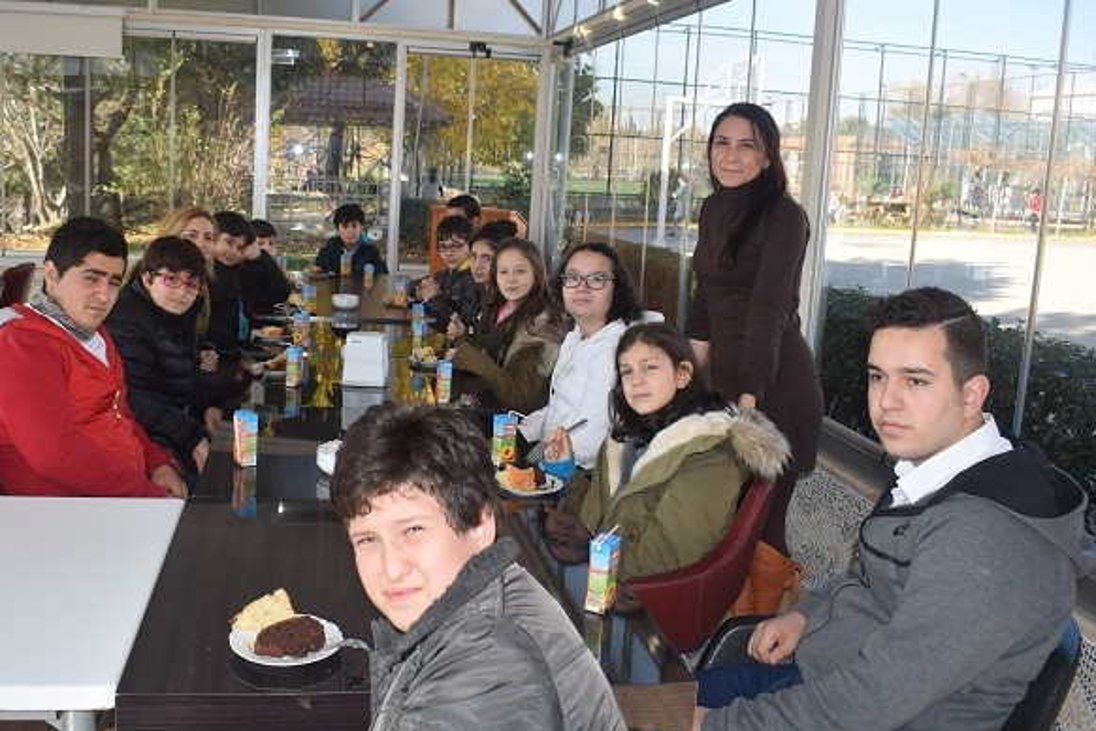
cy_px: 339
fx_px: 1035
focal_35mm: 34
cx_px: 486
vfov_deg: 38.9
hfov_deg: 55.7
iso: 100
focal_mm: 20
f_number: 5.6
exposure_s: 1/125
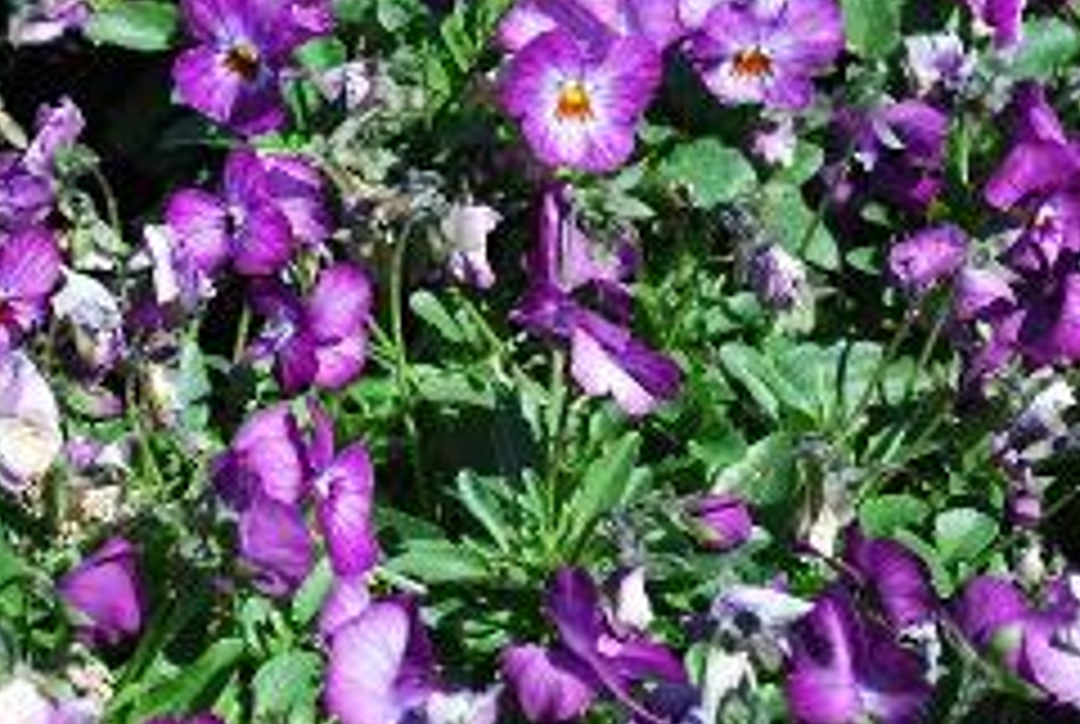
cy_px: 207
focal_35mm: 110
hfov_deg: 18.4
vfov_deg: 12.5
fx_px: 3306
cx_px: 234
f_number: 8
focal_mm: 44
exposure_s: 1/160
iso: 100
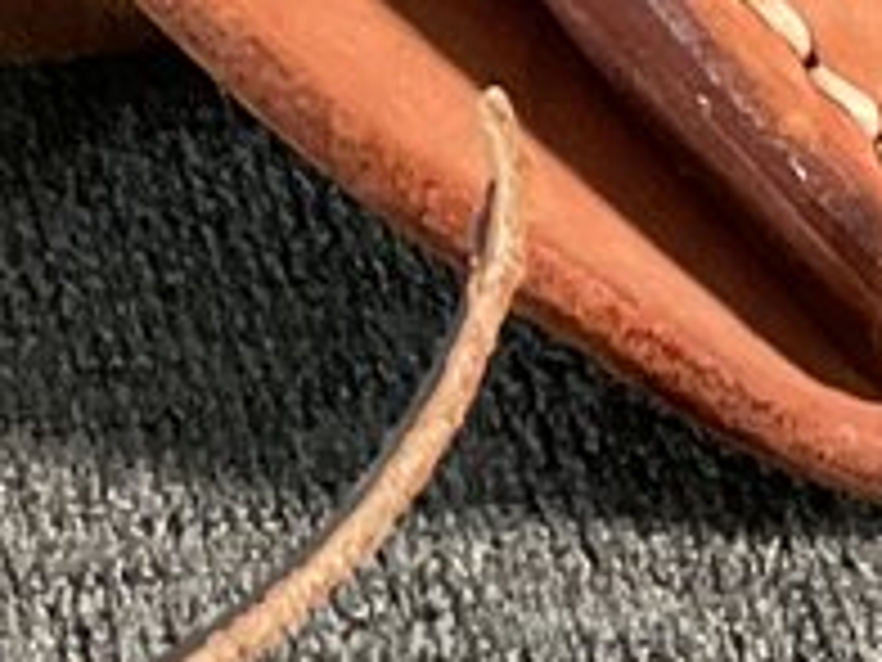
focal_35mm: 224
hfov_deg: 8.8
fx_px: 5707
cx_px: -128
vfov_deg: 6.4
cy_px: -835
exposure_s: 1/40
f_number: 1.8
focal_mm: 3
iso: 200
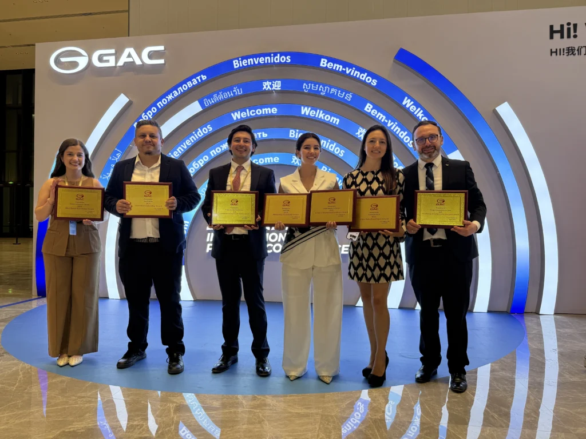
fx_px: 406
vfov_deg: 56.8
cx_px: 293
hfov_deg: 71.6
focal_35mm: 24
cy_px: 220
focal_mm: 6.76
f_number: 1.78
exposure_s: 1/100
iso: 64
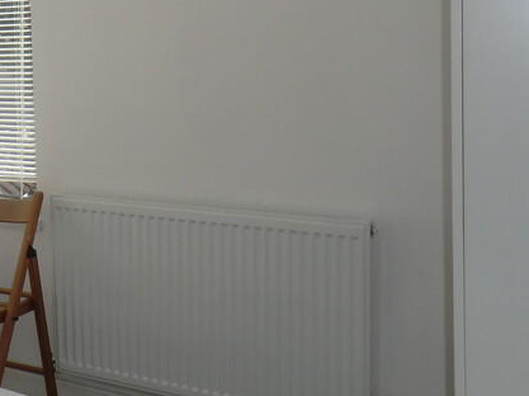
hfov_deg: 30.3
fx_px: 901
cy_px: 82
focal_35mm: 59
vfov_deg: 24.4
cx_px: -8
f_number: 3.2
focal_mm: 4.3
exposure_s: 1/500
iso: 64
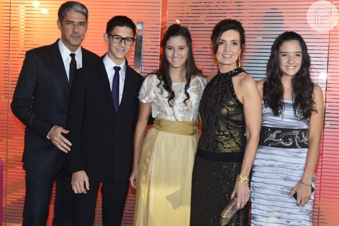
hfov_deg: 39.6
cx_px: 170
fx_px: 471
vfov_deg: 27.0
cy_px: 113
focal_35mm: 50
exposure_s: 1/100
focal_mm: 50
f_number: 4
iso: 1600
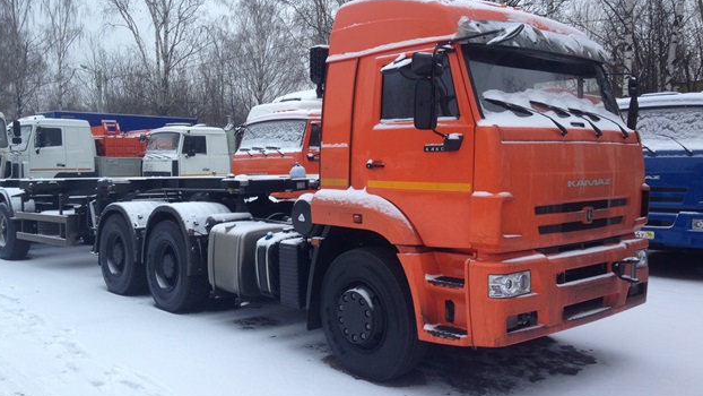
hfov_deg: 54.0
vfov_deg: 32.0
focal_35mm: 37
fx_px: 690
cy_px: 186
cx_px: 350
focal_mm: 4.13
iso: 64
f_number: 2.4
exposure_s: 1/40
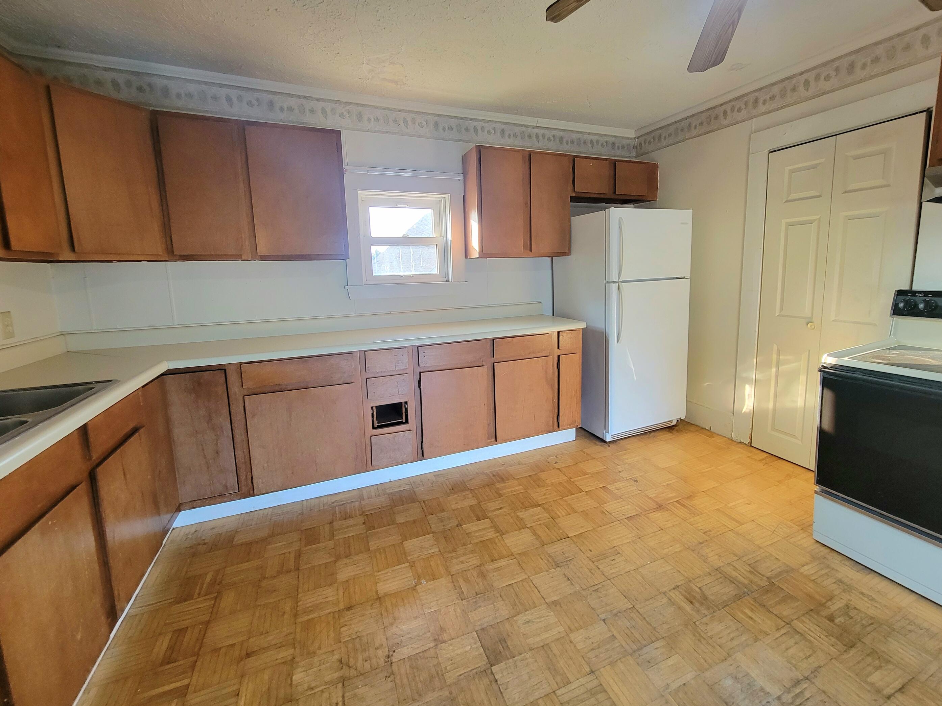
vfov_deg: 85.6
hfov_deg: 101.9
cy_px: 332
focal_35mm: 14
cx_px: 501
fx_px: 381
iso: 200
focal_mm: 2.2
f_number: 2.2
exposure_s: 1/60.2
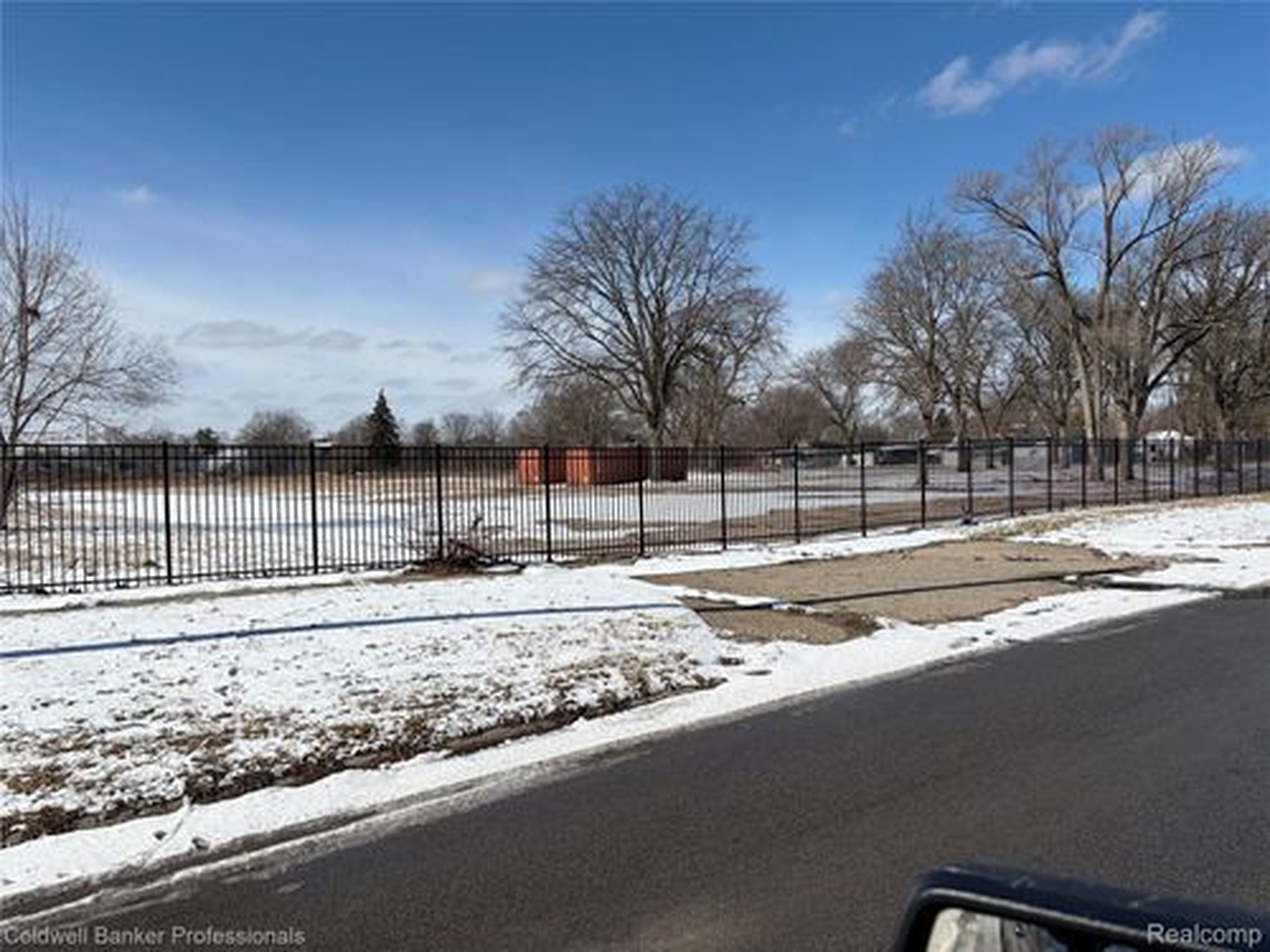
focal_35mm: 26
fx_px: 954
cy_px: 476
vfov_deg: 53.1
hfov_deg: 67.3
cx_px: 635
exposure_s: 1/7813
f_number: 1.6
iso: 50
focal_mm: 5.96
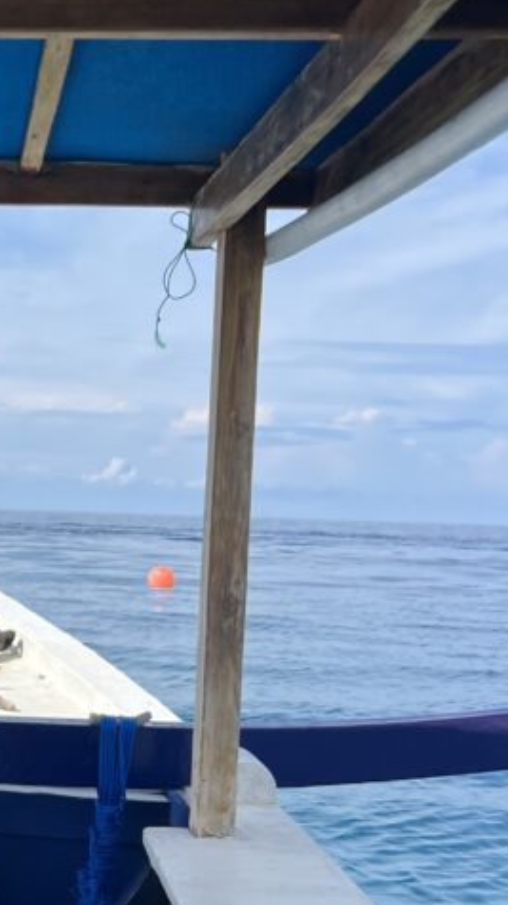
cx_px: -207
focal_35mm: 61
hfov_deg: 18.0
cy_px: 521
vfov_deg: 34.3
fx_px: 1464
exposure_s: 1/5587
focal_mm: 5.7
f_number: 1.5
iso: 50
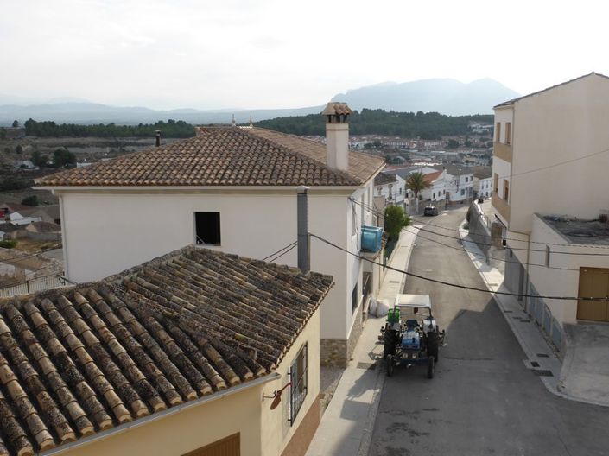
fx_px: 615
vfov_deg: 40.7
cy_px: 228
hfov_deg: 52.6
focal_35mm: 35
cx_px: 304
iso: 100
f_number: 3.7
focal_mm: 6.1
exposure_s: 1/400
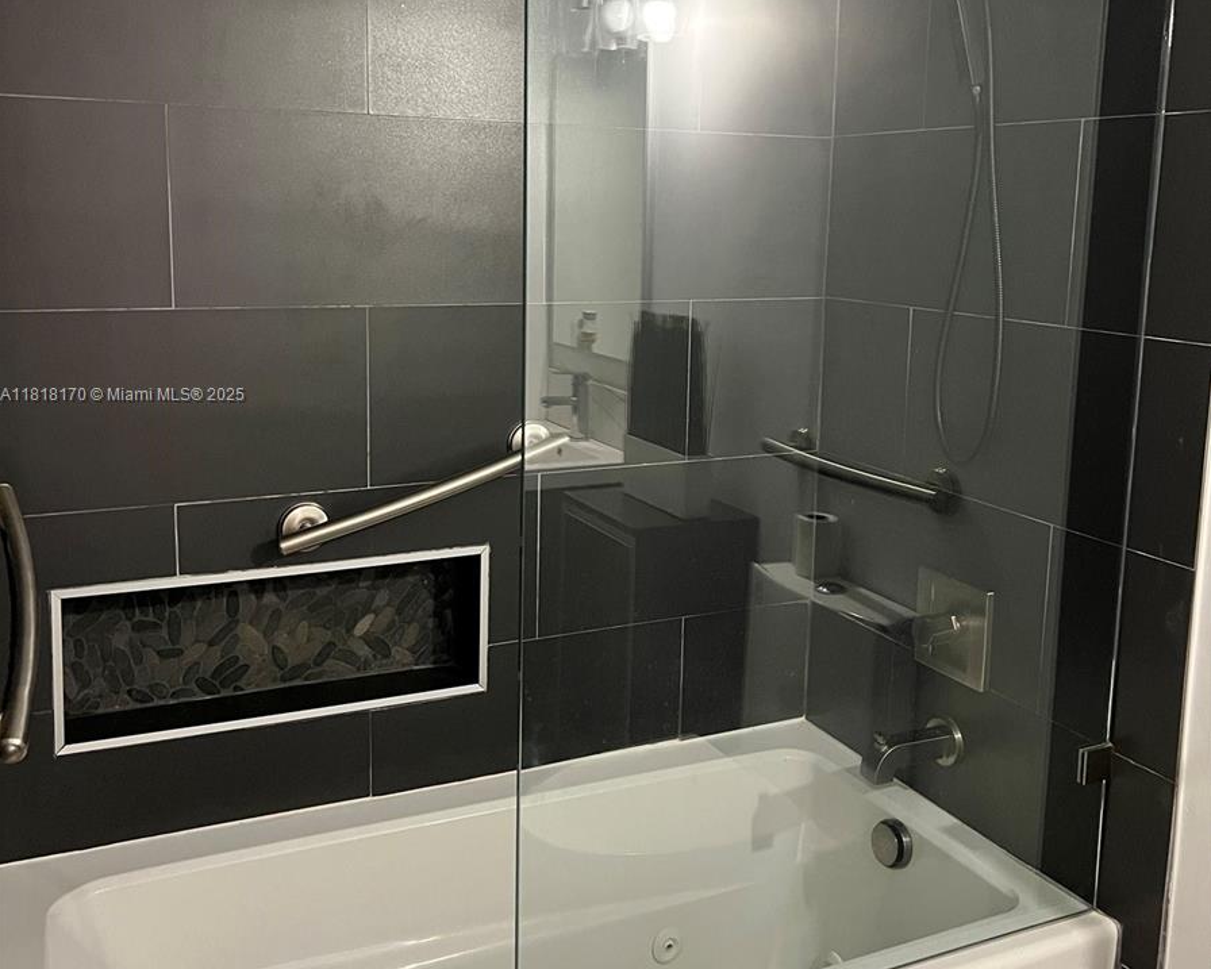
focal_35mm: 34
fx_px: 1219
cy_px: 396
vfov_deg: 43.2
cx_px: 606
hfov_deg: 52.8
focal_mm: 5.7
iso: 500
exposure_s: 1/60
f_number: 1.5
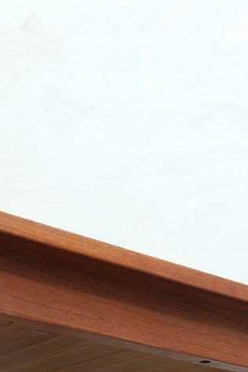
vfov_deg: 22.0
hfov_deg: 15.5
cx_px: 17
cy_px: 418
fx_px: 899
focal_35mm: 87
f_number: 3.2
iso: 1250
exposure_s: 1/30
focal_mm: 21.4
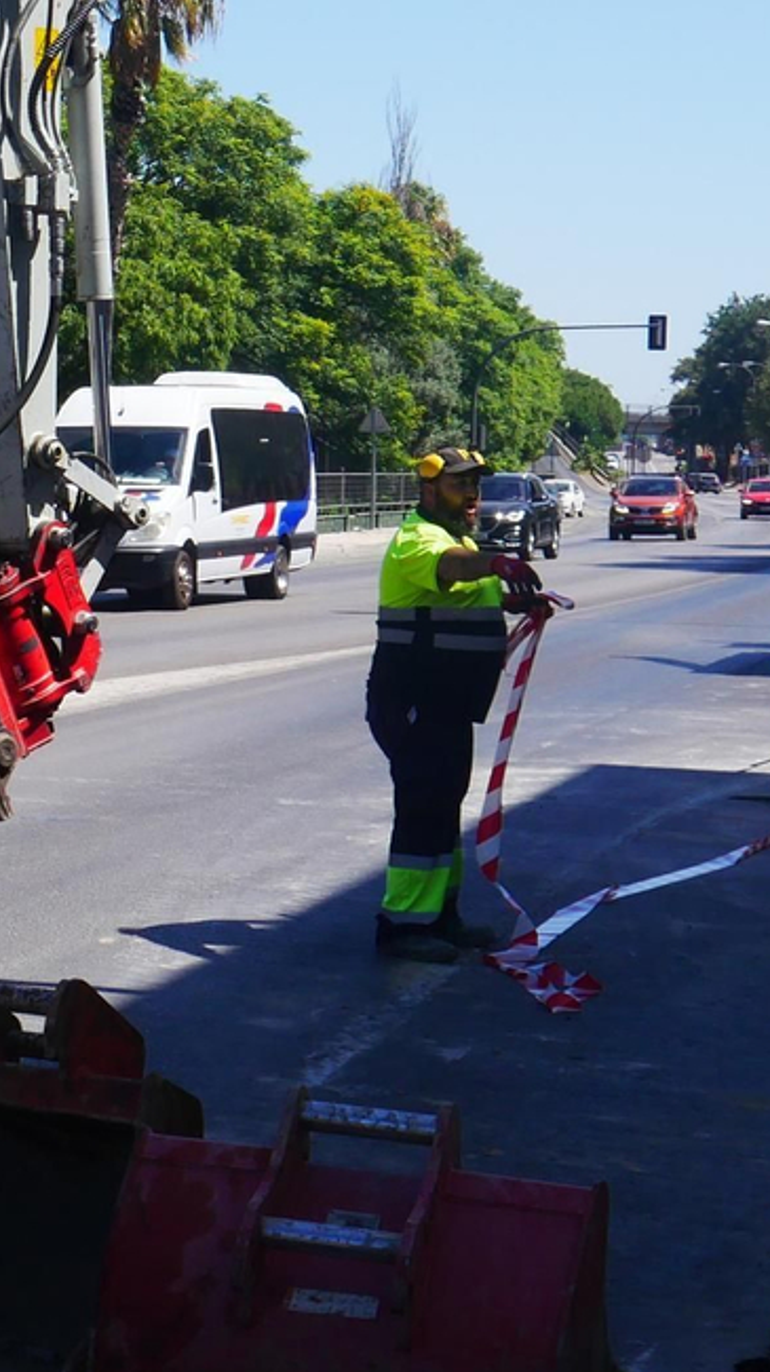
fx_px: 3707
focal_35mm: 102
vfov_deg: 20.9
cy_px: 455
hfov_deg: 11.3
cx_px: -456
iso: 200
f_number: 9
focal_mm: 19
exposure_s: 1/400
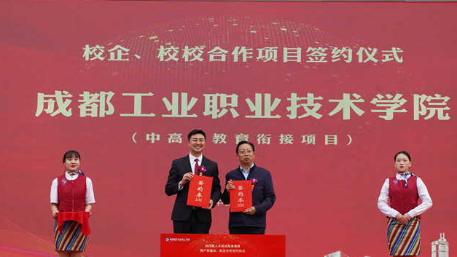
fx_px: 1139
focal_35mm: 94
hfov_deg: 22.7
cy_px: 139
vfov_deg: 12.9
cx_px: 217
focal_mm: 75
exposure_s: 1/200
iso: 100
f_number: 8
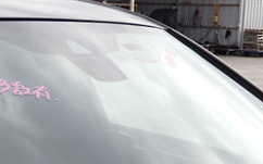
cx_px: 83
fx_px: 716
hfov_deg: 20.7
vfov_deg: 13.0
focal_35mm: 100
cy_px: 148
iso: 100
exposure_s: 1/400
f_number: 3.5
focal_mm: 6.83
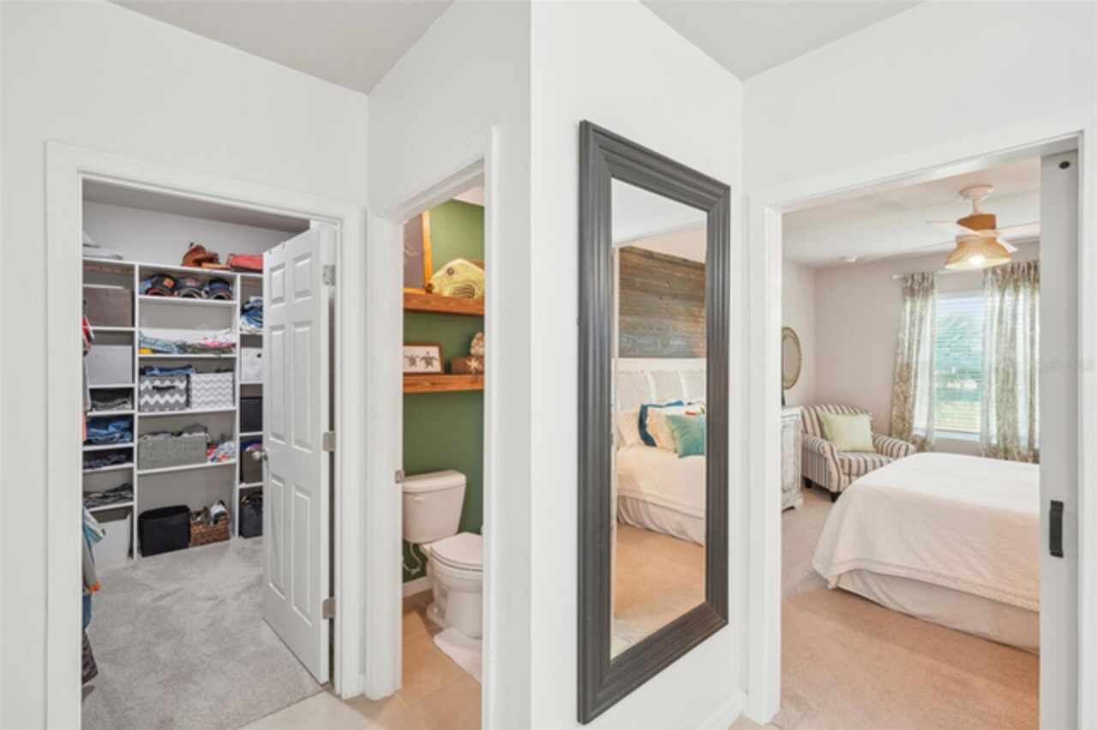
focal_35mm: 16
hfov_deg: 96.8
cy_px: 365
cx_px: 548
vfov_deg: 73.7
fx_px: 487
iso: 400
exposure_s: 1/8
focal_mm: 16
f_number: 8
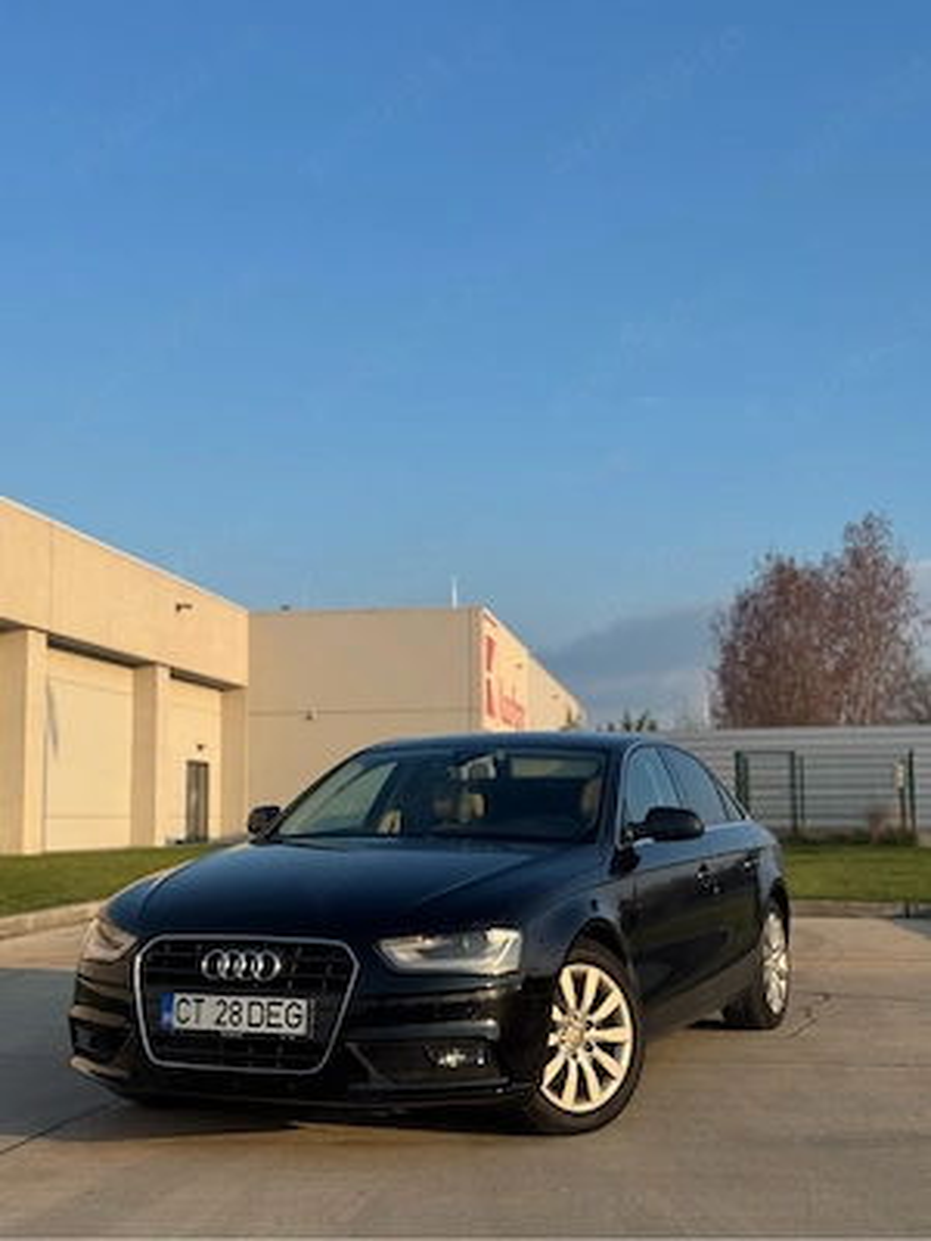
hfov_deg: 30.3
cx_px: 466
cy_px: 620
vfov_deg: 39.7
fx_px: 1721
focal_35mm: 48
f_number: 1.78
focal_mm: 6.76
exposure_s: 1/2611
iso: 64
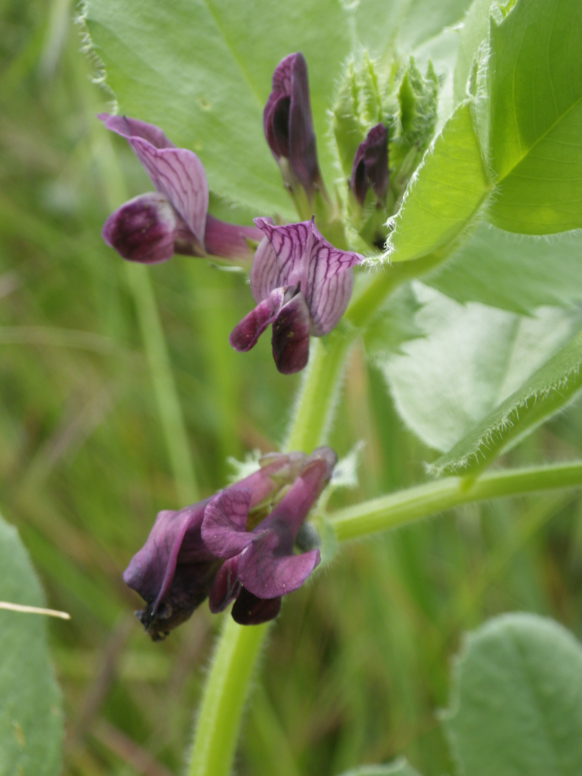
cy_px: 388
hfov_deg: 19.1
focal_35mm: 77
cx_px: 291
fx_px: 1726
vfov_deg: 25.3
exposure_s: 1/100
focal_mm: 13.7
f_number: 4.8
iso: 80
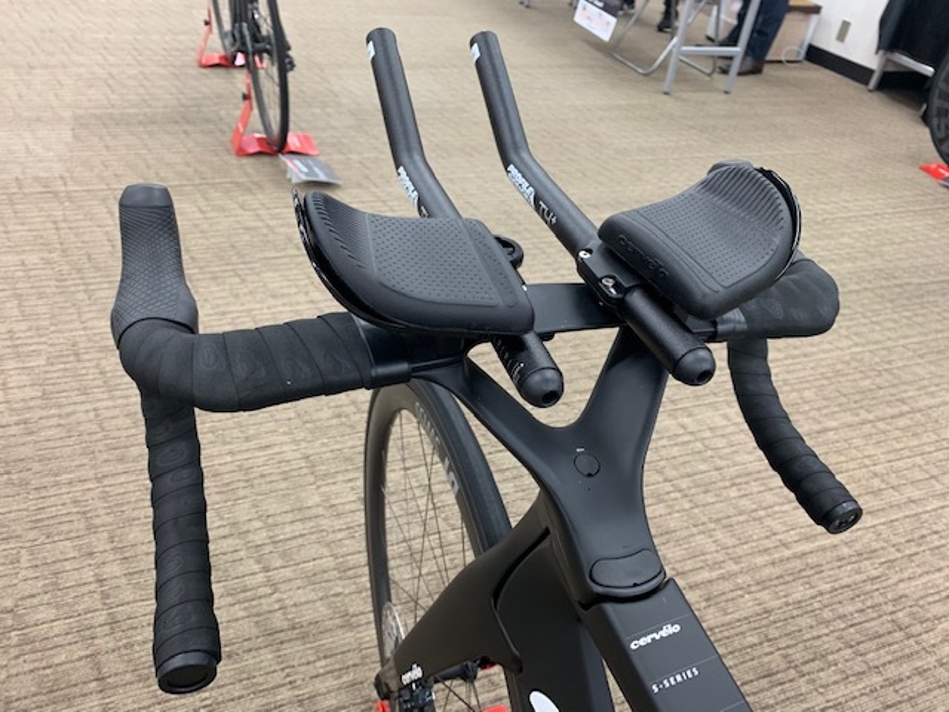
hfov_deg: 67.3
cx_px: 474
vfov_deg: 53.1
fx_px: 713
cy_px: 356
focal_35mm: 26
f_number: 1.8
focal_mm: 4.25
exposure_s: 1/60
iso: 125
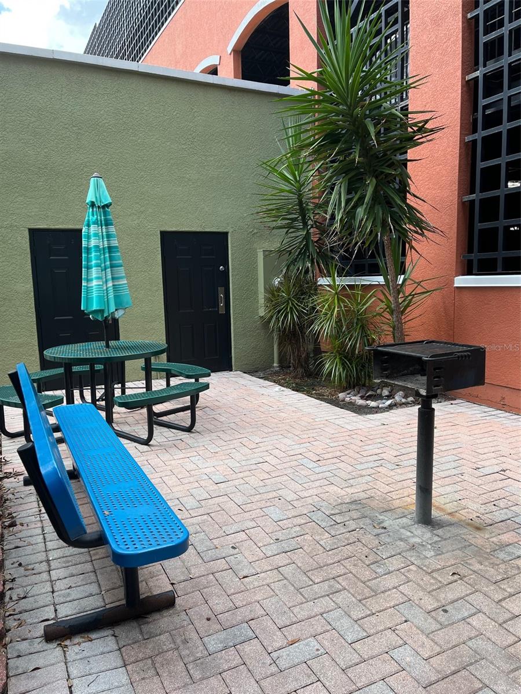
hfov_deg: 53.1
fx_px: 522
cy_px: 347
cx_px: 260
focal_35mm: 26
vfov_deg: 67.3
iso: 50
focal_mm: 5.1
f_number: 1.6
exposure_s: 1/577
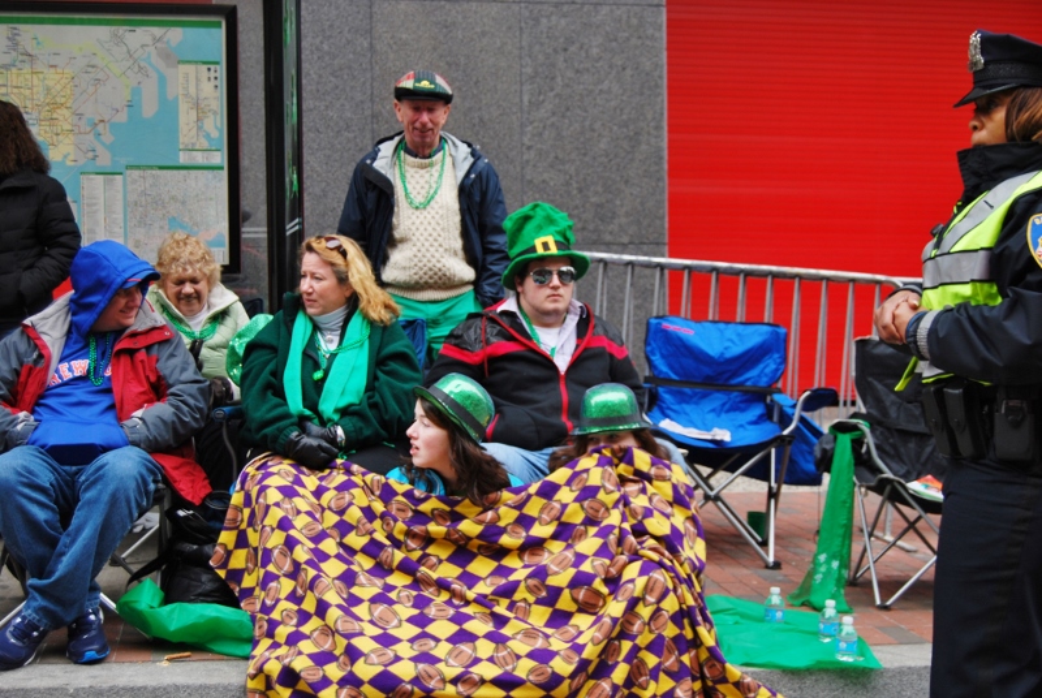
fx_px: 1522
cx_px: 521
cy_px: 349
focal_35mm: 52
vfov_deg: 25.8
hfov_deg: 37.8
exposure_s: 1/100
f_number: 5
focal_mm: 35
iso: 200
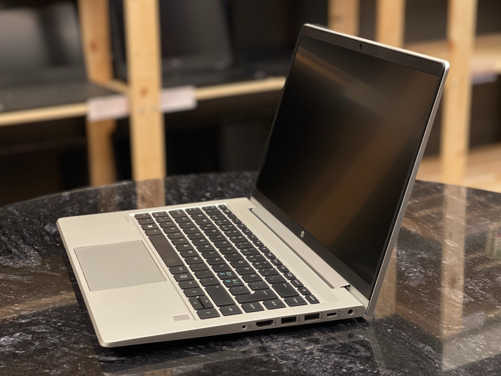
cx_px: 250
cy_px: 188
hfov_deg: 30.3
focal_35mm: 64
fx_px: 926
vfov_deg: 22.9
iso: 250
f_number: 2.2
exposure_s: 1/68
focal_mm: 7.5
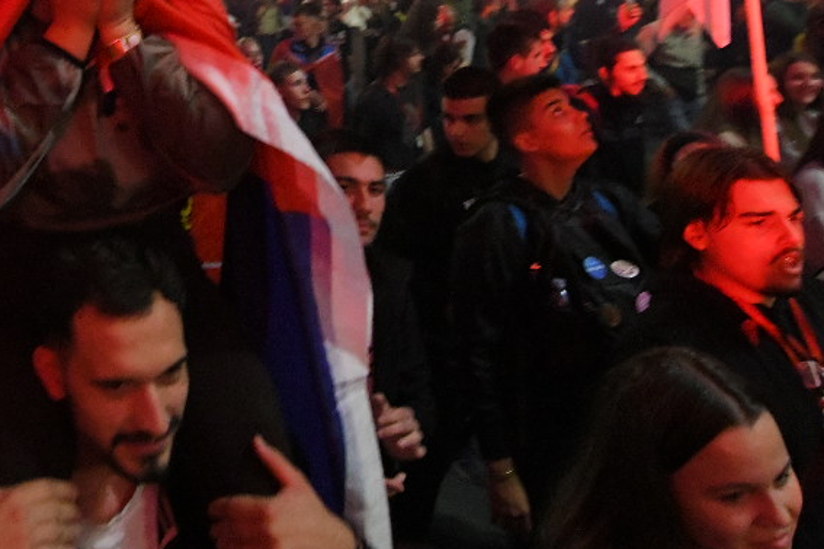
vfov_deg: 31.3
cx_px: 54
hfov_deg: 43.4
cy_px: 19
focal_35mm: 40
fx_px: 915
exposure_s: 1/125
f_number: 4
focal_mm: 14
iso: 10000
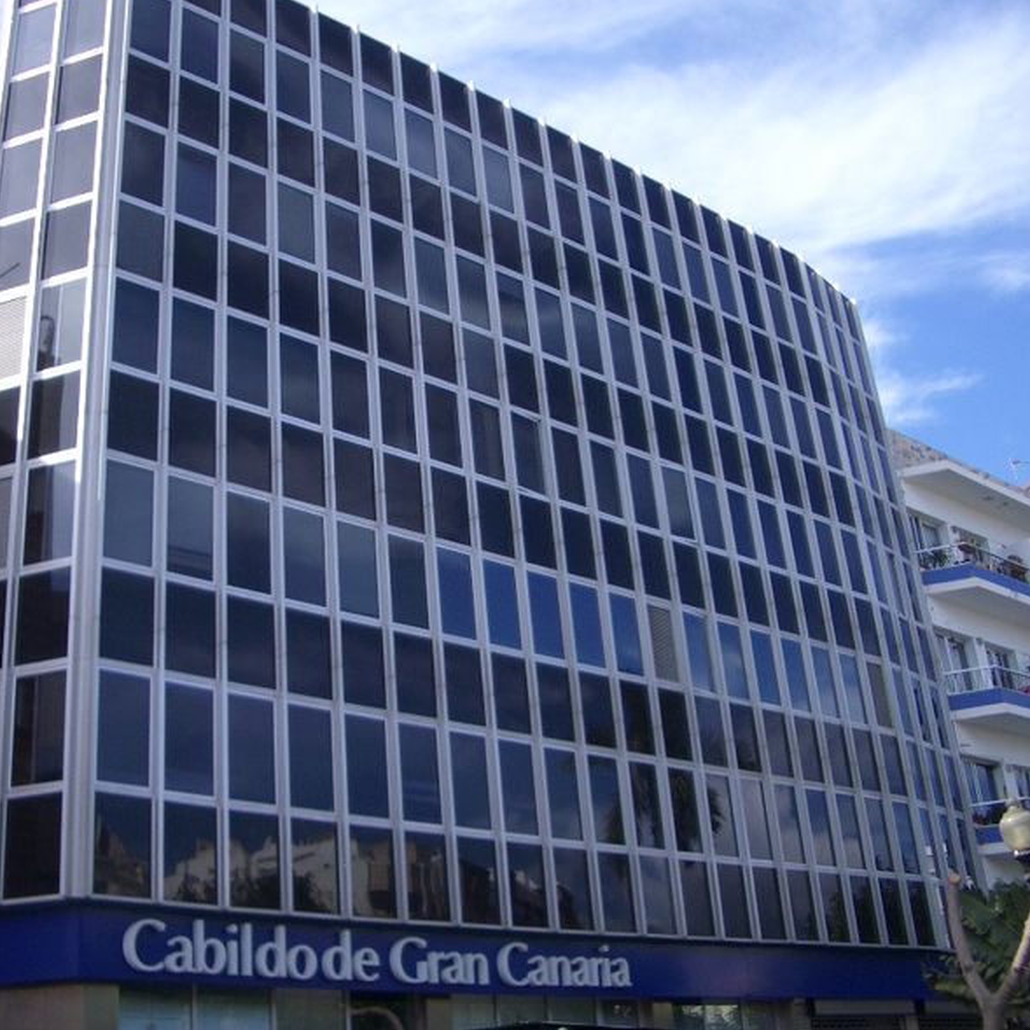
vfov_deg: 40.0
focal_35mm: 42
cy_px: 507
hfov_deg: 39.9
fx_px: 1414
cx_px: 416
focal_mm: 5.8
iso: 50
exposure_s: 1/800
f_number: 2.6
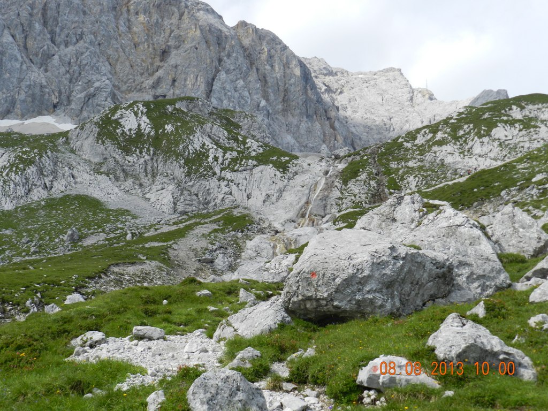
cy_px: 206
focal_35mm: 46
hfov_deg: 41.2
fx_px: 728
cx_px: 274
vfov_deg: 31.5
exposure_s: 1/1000
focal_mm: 8.1
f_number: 4.2
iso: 160
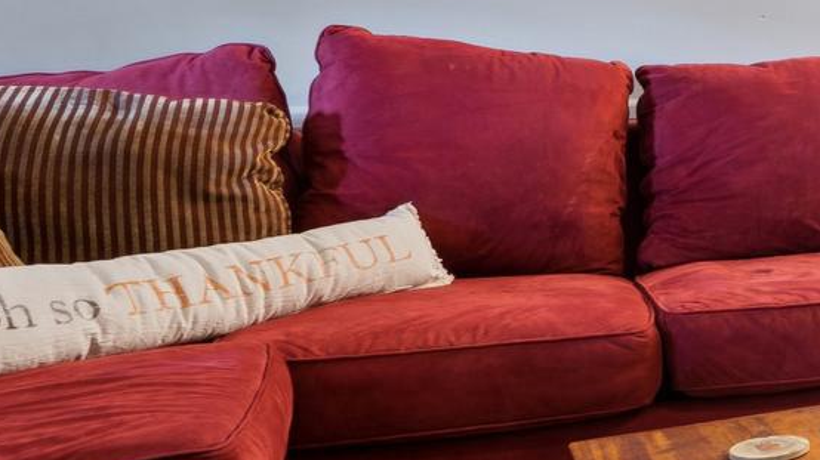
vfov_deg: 19.0
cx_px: 1366
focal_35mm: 62
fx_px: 1347
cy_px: 39
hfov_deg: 23.3
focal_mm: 16
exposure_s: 2
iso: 200
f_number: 7.1
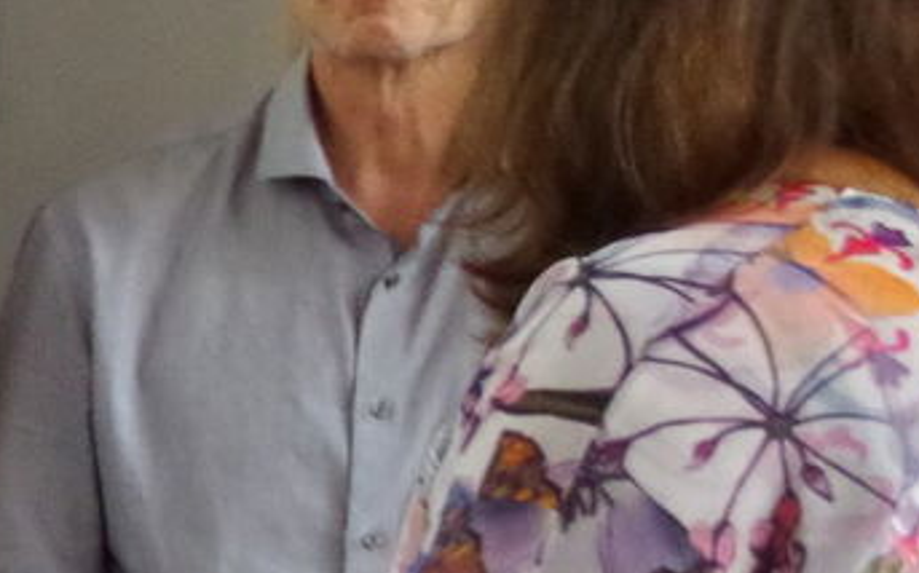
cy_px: 491
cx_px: -1015
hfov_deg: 6.7
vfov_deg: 4.3
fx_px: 7610
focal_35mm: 304
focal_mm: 43
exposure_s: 1/80
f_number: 5.6
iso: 3200
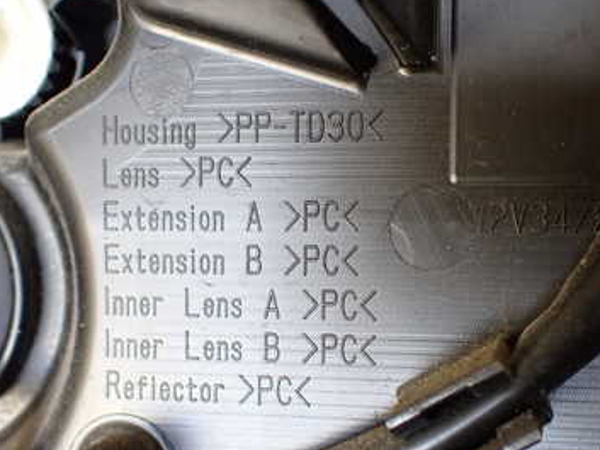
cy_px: 294
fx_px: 884
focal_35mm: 51
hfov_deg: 37.3
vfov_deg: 28.4
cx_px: 367
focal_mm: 5.4
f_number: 2.3
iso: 500
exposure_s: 1/125
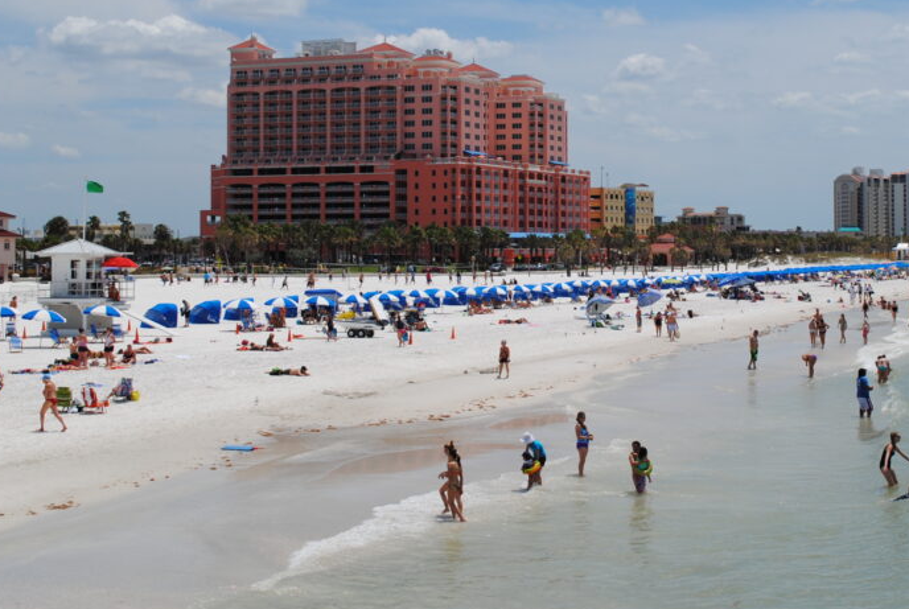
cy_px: 216
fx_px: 1694
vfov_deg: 20.3
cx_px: 575
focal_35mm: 67
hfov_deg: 29.9
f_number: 10
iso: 100
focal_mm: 30
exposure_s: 1/400
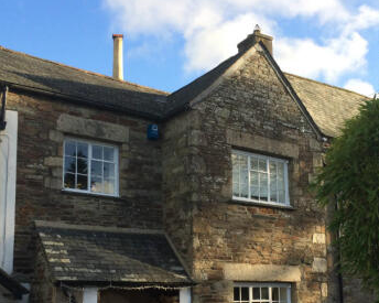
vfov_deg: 30.9
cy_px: 229
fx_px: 538
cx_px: 232
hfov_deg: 38.6
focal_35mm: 48
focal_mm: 4.15
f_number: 2.2
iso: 32
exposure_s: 1/707
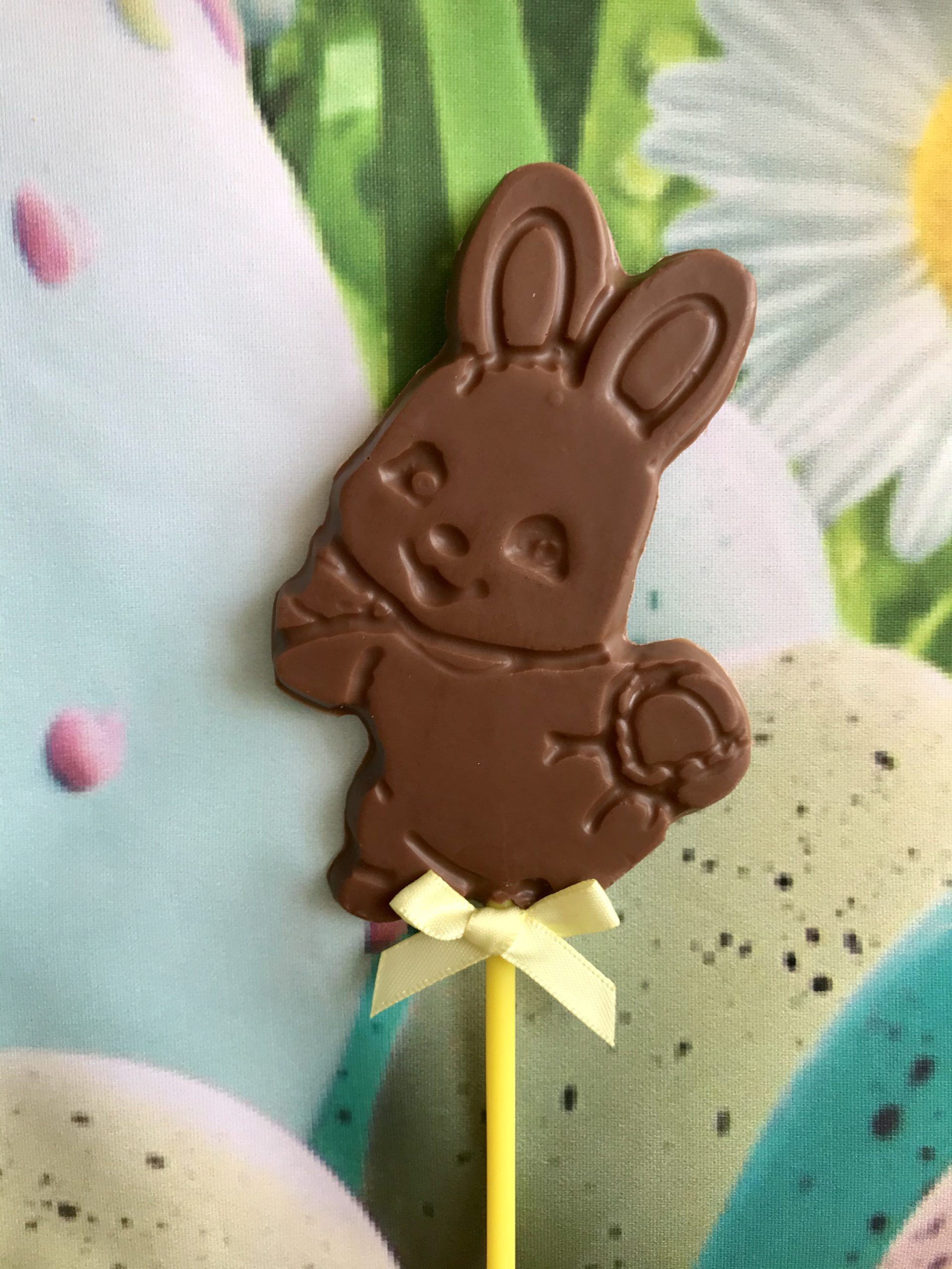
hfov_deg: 49.7
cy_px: 634
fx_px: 1027
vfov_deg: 63.4
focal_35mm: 28
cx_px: 476
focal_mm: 3.99
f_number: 1.8
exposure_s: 1/50
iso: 32
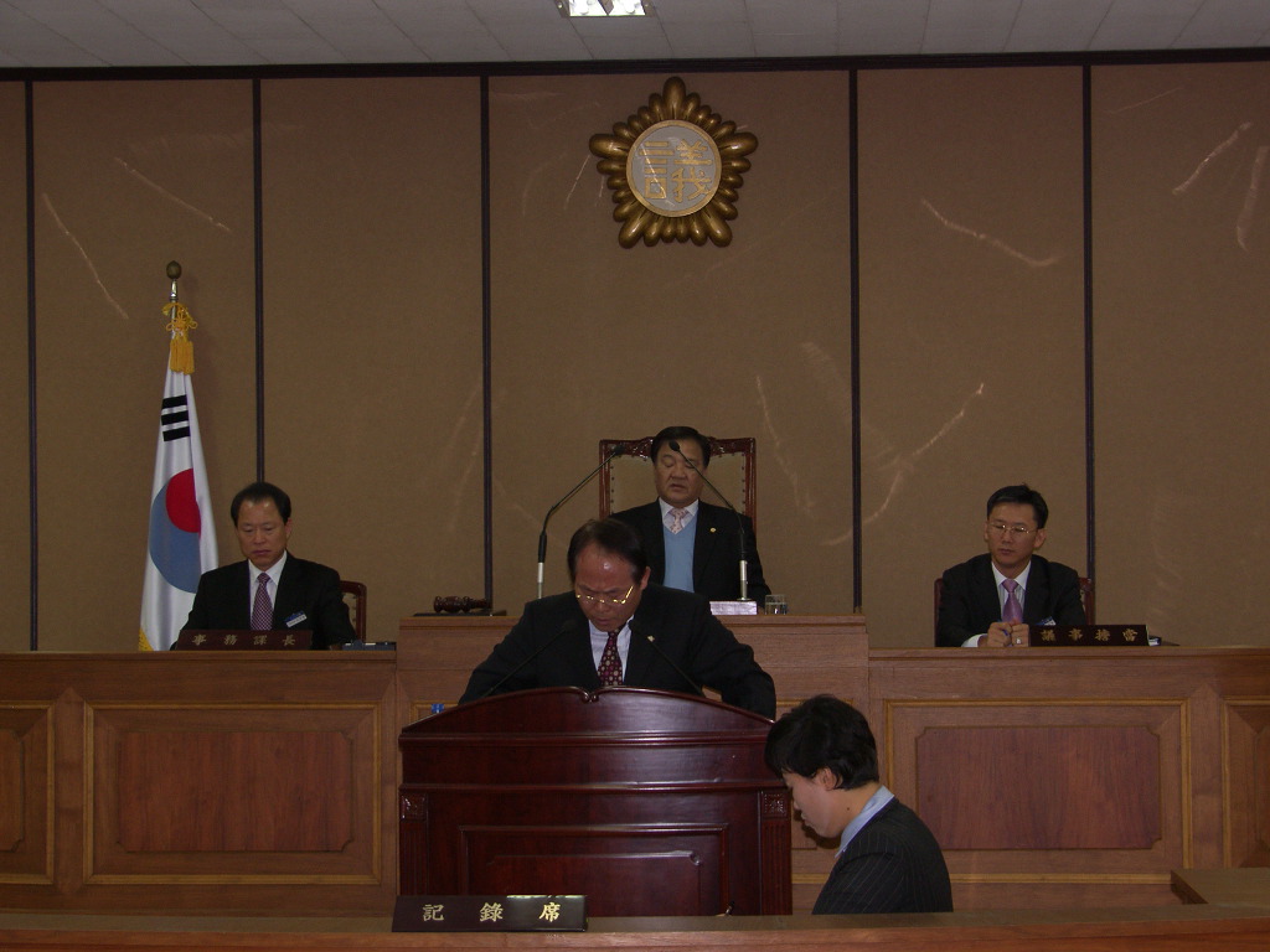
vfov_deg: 19.6
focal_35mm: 75
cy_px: 476
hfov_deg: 26.0
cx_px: 635
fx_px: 2752
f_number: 3.2
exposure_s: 1/80
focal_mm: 19.4
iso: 100
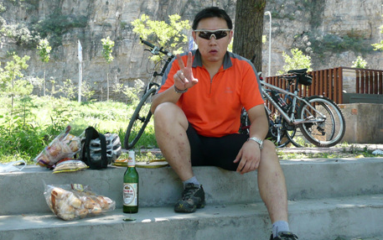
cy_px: 120
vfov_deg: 26.9
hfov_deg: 41.8
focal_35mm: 48
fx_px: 501
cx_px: 191
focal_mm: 4.9
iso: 100
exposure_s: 1/100
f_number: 3.4
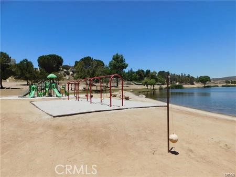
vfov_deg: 58.8
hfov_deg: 74.0
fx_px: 157
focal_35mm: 23
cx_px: 118
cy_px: 88
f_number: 6
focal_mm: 4
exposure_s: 1/800
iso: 125
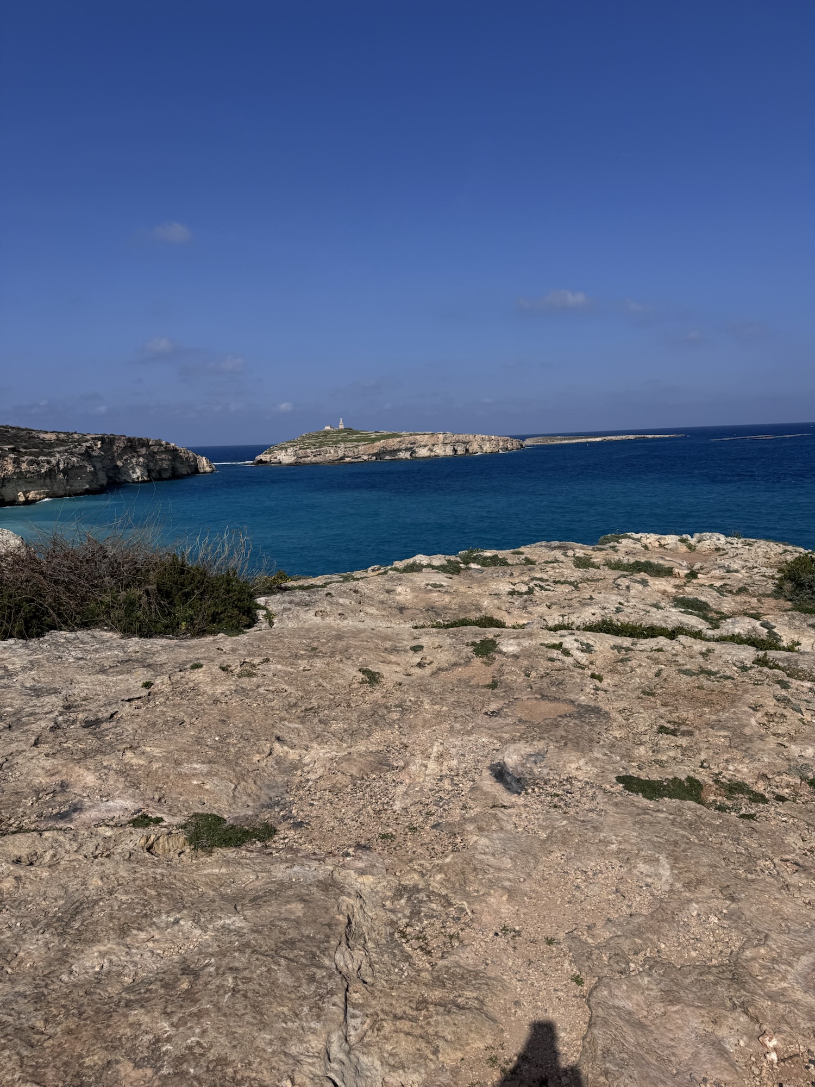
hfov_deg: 56.8
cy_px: 544
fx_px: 753
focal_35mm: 24
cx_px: 408
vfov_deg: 71.6
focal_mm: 6.76
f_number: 1.78
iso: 80
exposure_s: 1/10417
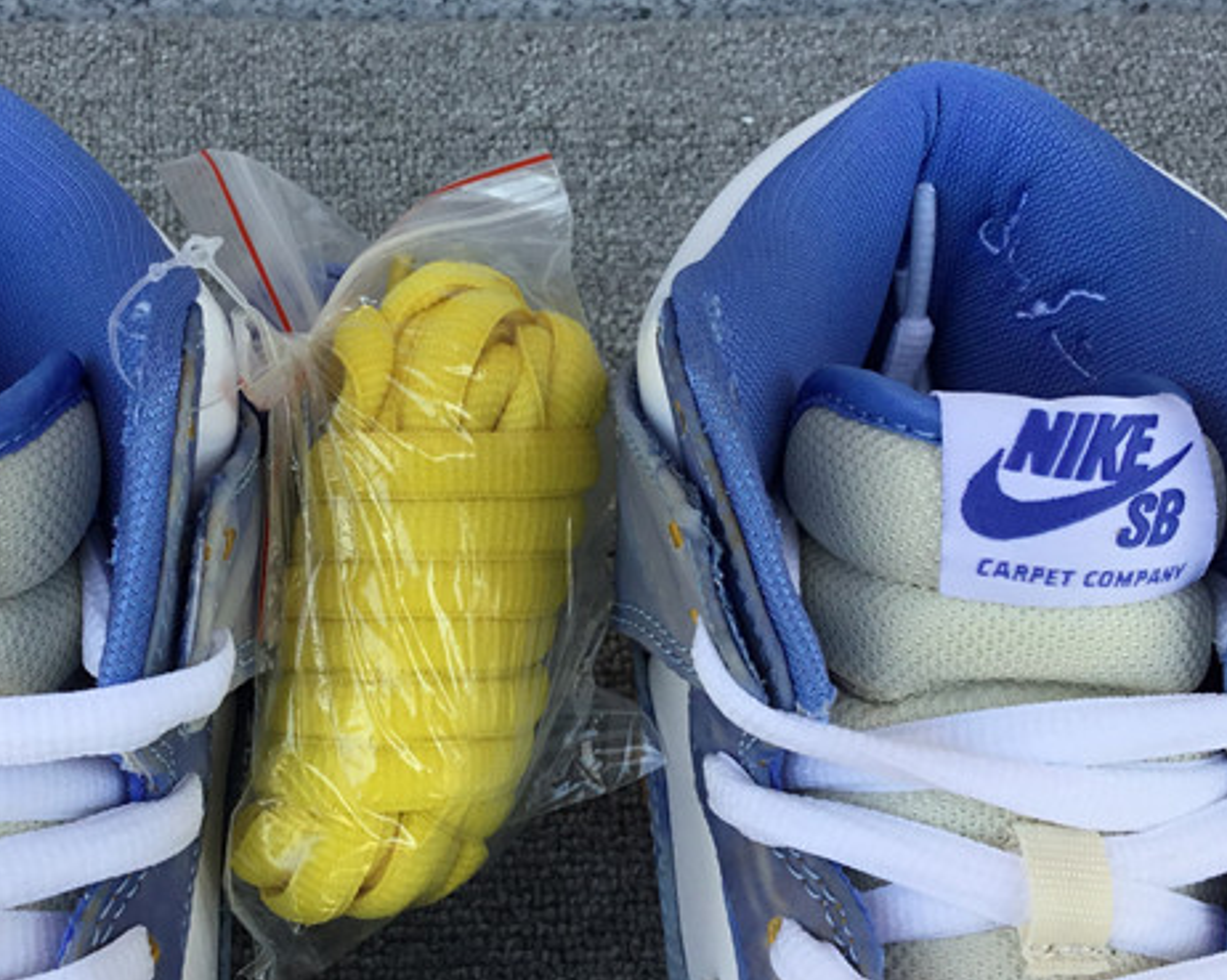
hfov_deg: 31.8
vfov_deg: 25.8
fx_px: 2141
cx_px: 451
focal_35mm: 59
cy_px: 458
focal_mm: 3.3
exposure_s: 1/223
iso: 25
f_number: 2.4
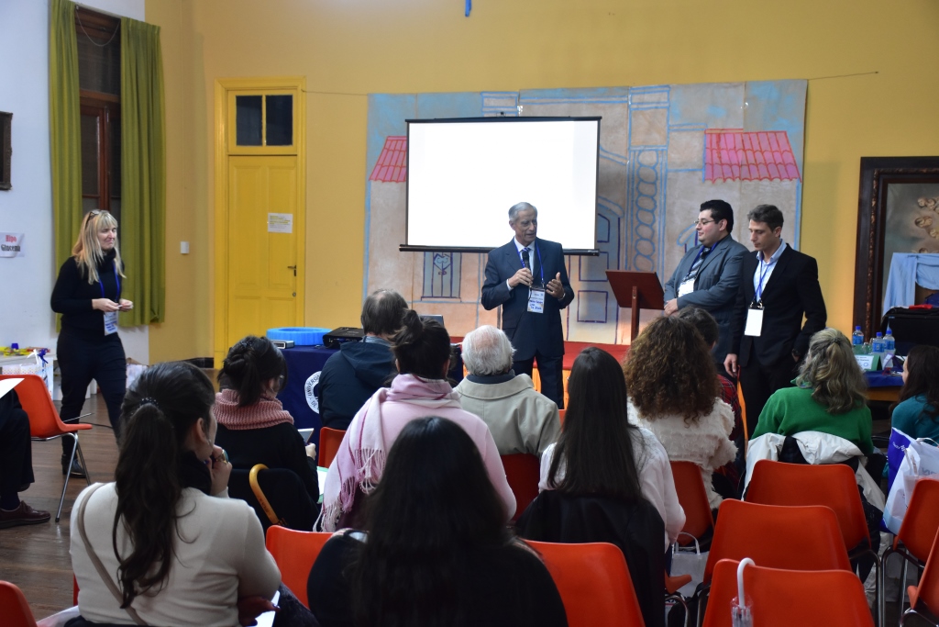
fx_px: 1330
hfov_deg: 38.9
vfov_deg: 26.5
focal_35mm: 51
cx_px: 470
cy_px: 314
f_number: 4.2
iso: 1600
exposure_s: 1/40
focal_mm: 34
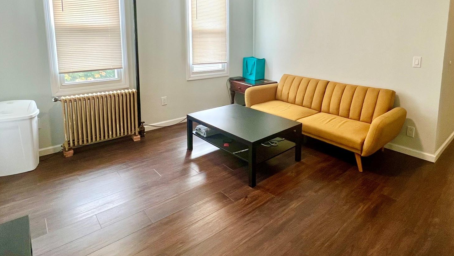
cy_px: 73
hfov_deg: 85.9
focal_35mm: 20
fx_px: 241
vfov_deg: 54.0
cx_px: 264
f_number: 1.8
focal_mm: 1.57
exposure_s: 1/120
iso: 200
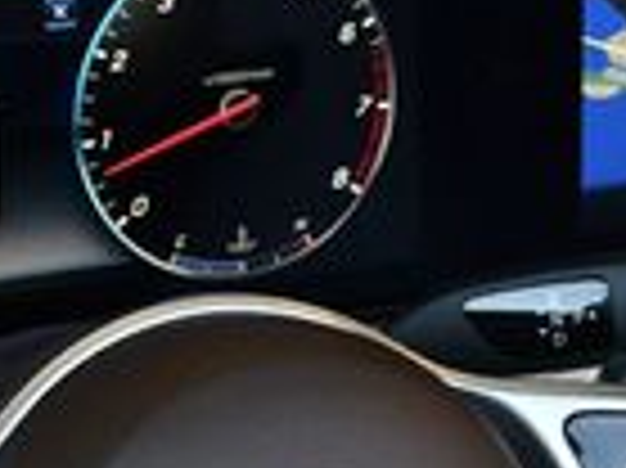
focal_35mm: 195
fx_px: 3523
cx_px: 464
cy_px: 621
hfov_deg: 10.1
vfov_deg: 7.5
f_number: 4
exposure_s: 1/250
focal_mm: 22
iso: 400
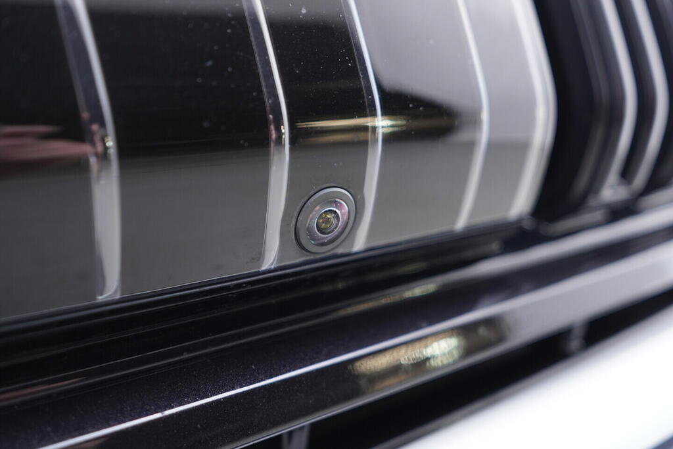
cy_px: 224
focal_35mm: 36
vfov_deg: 36.9
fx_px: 673
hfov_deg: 53.1
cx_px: 336
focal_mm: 24
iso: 400
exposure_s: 1/40
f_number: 2.8
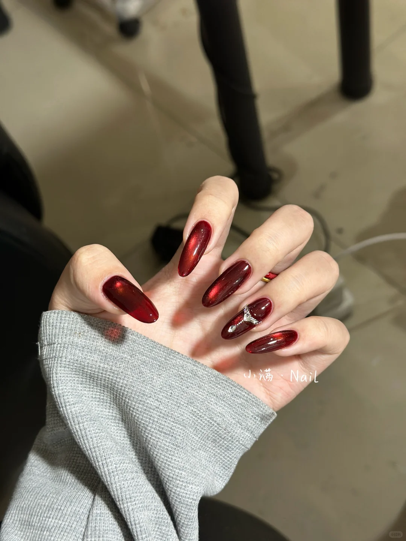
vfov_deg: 39.7
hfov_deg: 30.3
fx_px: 751
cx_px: 203
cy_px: 270
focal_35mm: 48
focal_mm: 6.86
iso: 200
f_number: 1.78
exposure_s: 1/50
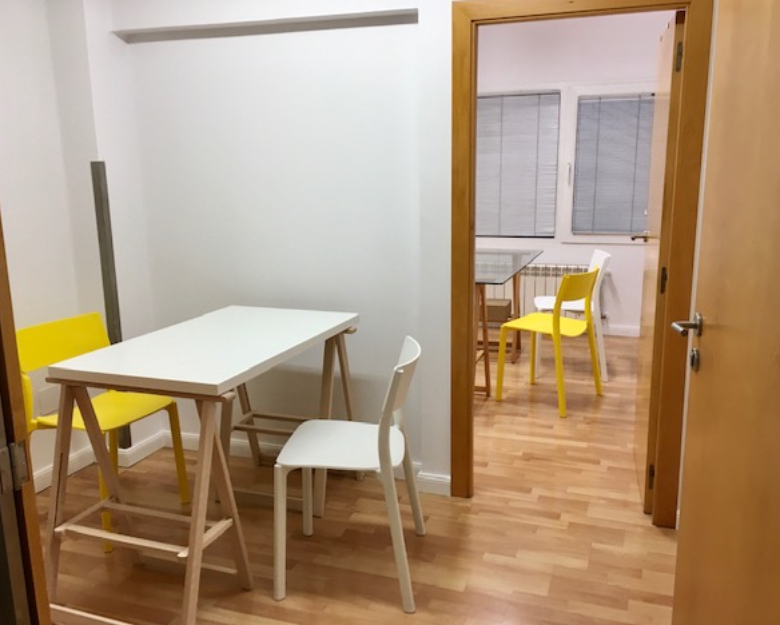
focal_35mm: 31
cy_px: 315
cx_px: 390
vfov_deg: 47.2
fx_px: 716
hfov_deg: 57.1
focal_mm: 4.15
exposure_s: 1/33
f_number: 2.2
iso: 32
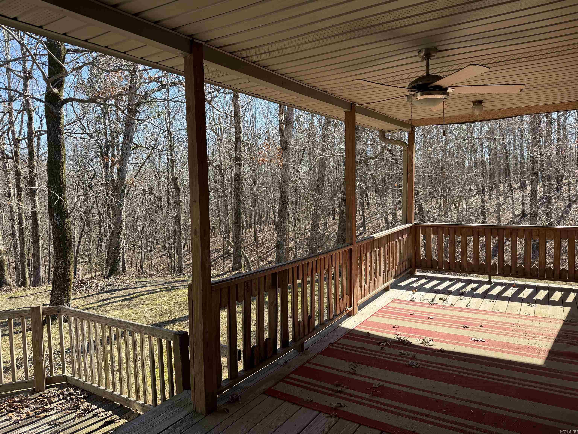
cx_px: 289
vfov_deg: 56.8
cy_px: 217
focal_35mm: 24
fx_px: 401
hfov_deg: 71.6
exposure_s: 1/1464
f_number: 1.78
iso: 100
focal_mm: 6.76
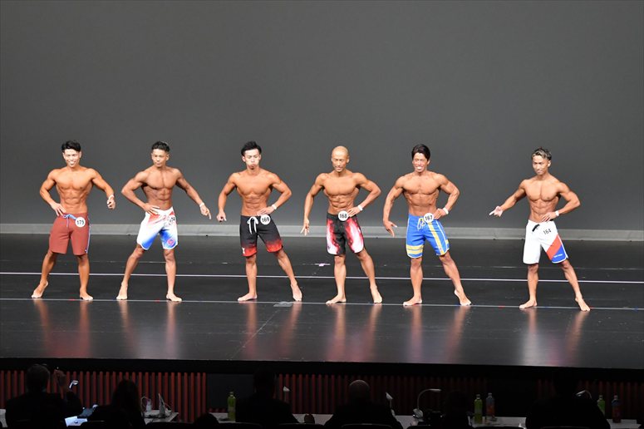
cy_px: 214
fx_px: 2682
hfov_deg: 13.7
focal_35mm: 150
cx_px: 322
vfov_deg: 9.1
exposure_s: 1/400
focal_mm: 100
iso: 5000
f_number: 5.6
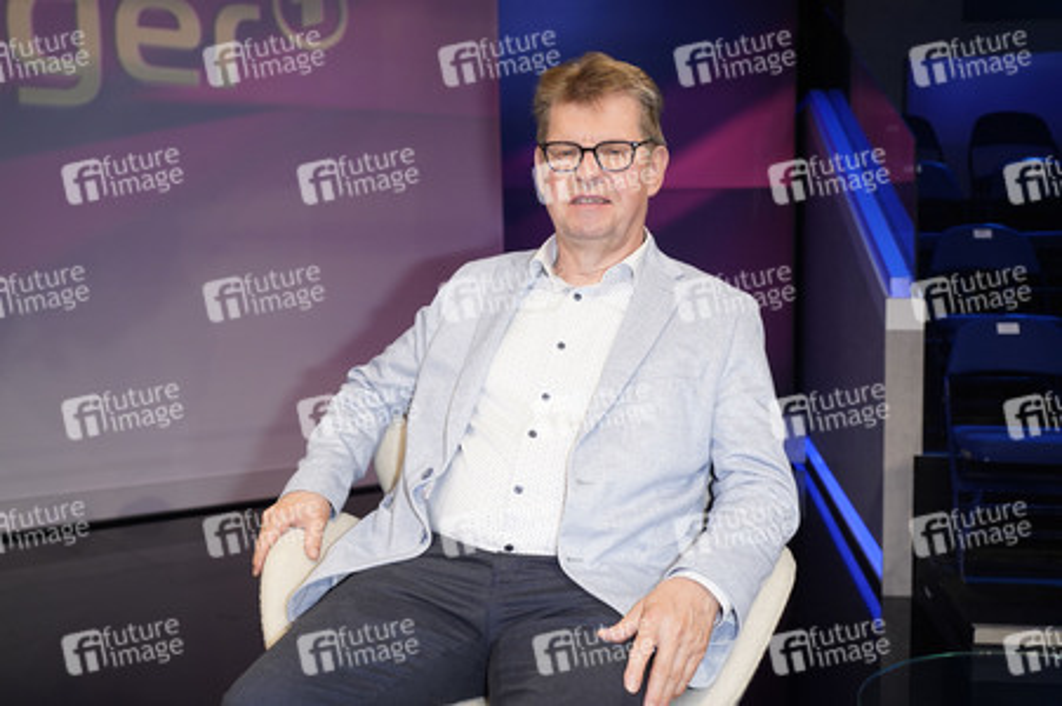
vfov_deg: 33.4
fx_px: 1179
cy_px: 353
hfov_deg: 48.5
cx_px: 531
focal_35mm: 40
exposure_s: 1/160
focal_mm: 40
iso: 2000
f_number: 5.6
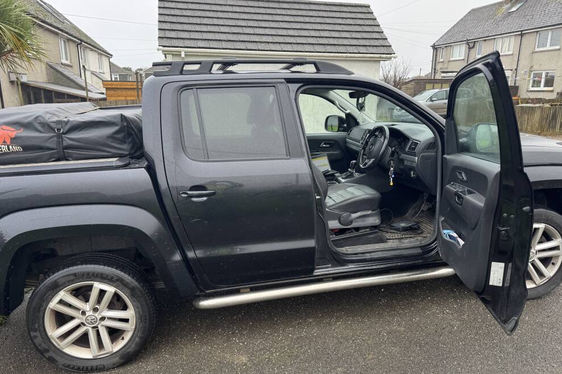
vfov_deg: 49.5
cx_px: 291
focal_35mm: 26
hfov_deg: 69.4
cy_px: 198
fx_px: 406
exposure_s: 1/121
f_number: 1.78
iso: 80
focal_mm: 6.76
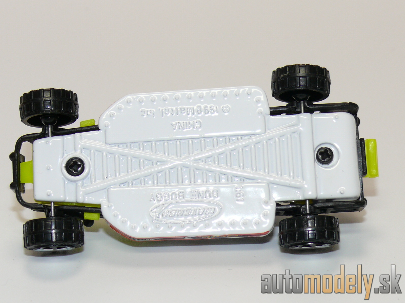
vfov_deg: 14.5
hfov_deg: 19.3
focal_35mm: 102
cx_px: 202
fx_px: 1193
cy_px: 152
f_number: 4
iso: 100
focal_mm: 13.3
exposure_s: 1/40
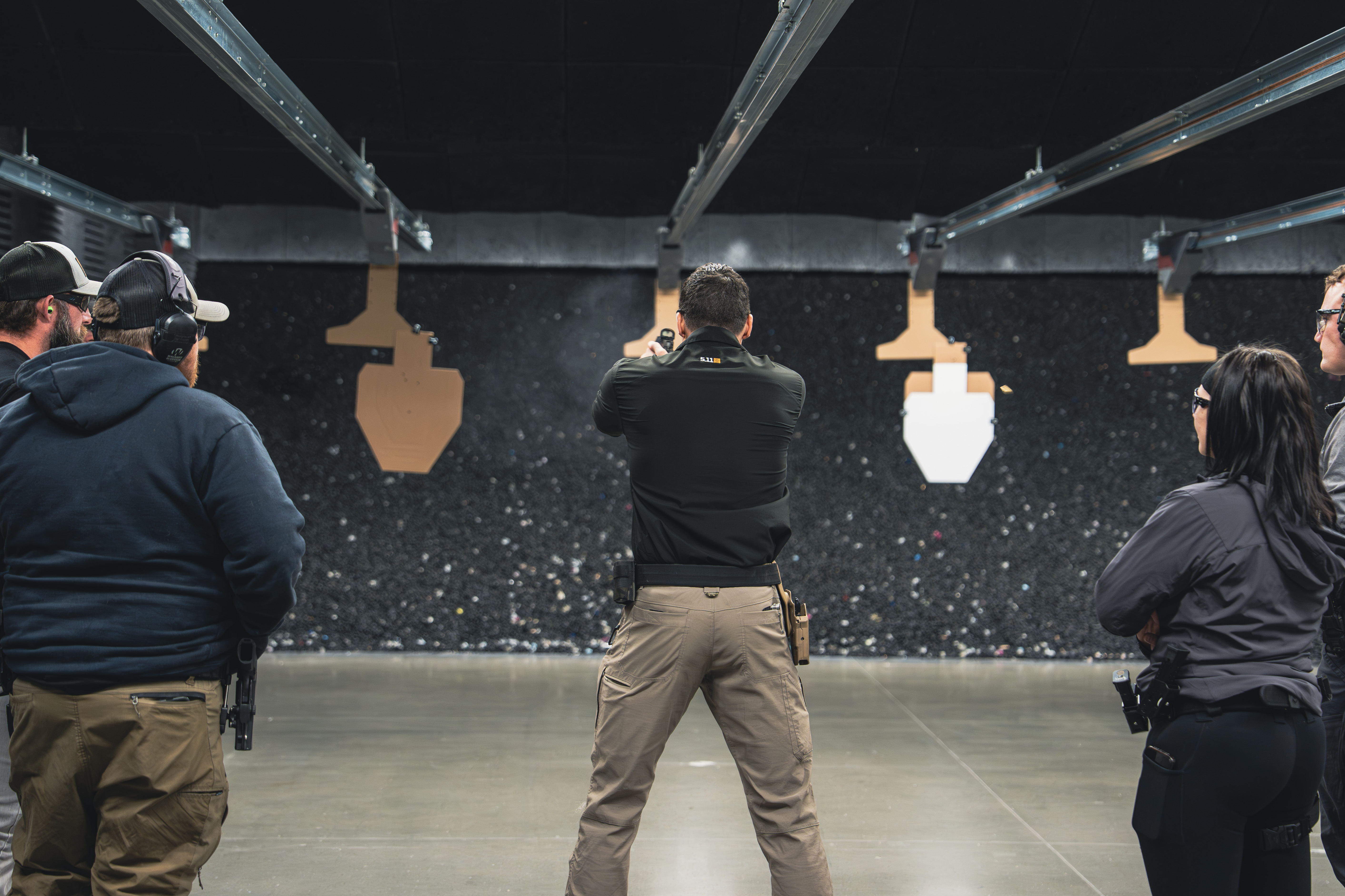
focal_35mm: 70
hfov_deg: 28.8
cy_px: 435
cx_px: 649
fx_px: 2615
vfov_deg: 19.5
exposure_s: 1/160
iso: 1000
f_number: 2.8
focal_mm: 66
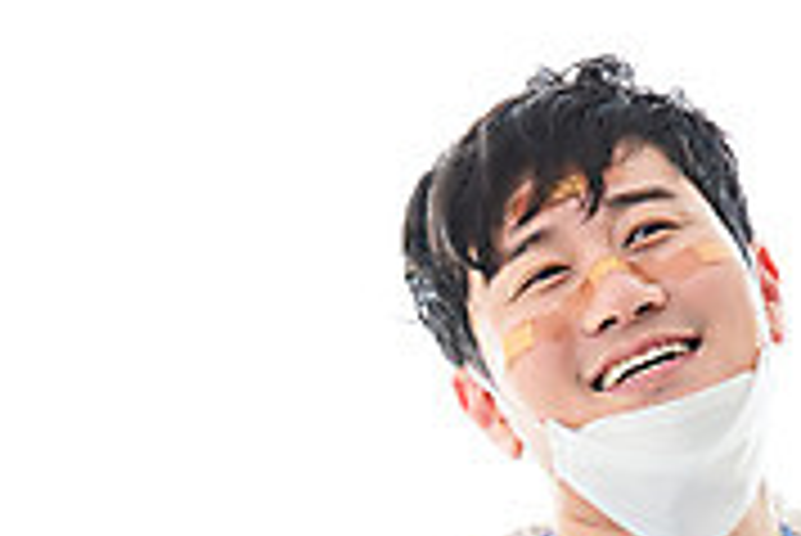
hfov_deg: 5.3
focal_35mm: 391
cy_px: 788
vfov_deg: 3.5
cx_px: 448
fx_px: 8707
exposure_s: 1/125
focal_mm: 116
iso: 100
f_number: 14
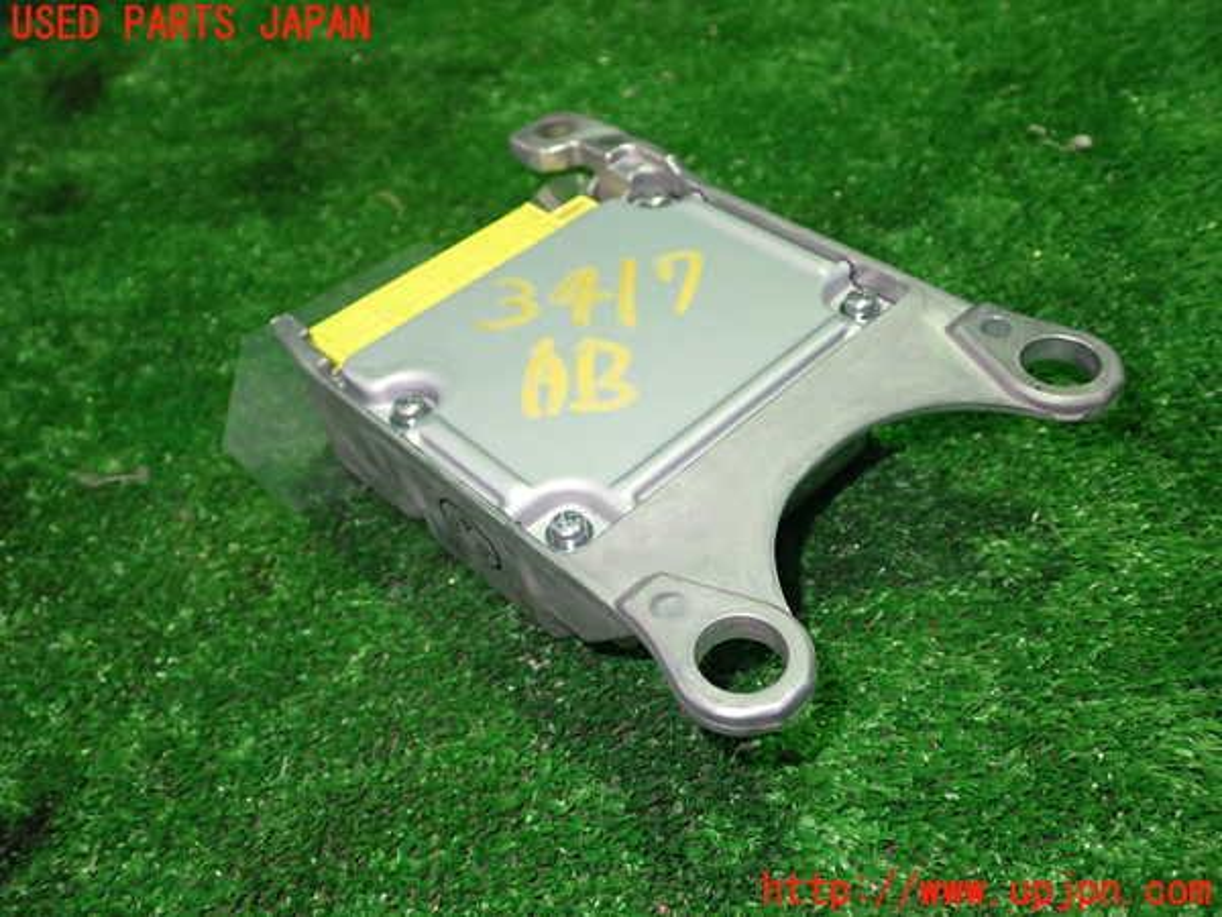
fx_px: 1130
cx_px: 611
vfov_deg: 44.2
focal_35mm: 32
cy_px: 458
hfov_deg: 56.8
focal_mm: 5.79
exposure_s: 1/30
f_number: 2.4
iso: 320
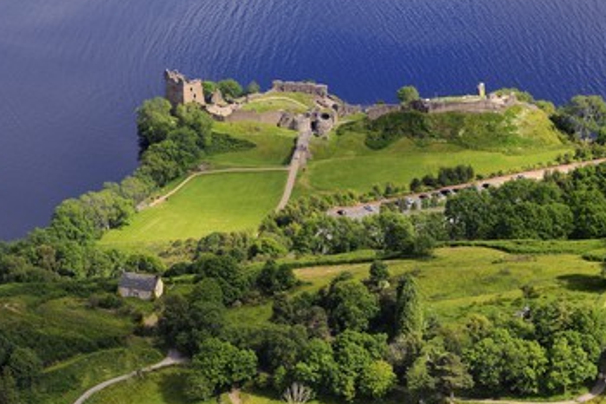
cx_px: 315
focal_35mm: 168
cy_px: 175
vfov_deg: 8.2
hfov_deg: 12.2
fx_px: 2827
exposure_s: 1/800
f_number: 7.1
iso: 400
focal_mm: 140
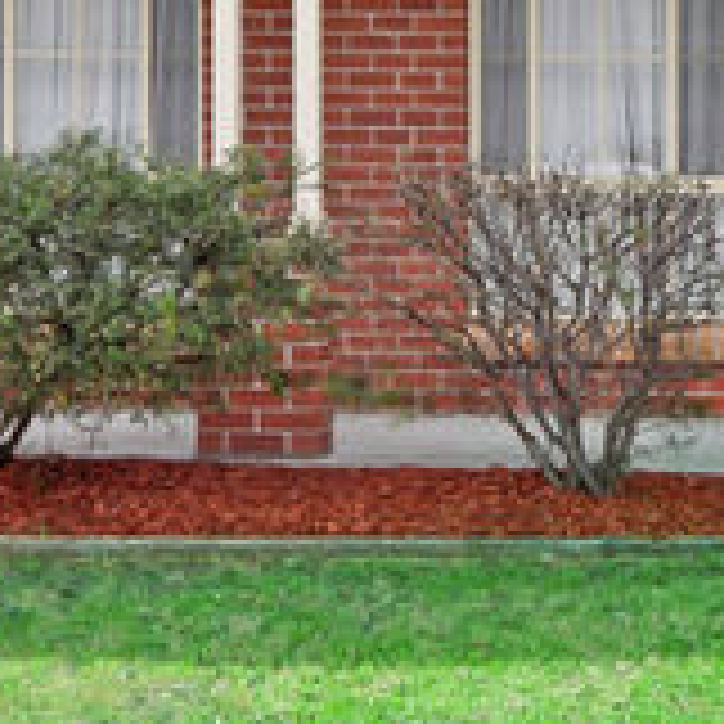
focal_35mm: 76
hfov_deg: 21.9
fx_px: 1797
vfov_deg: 22.6
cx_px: 724
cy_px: 202
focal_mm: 13
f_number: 8
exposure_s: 1/1000
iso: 200
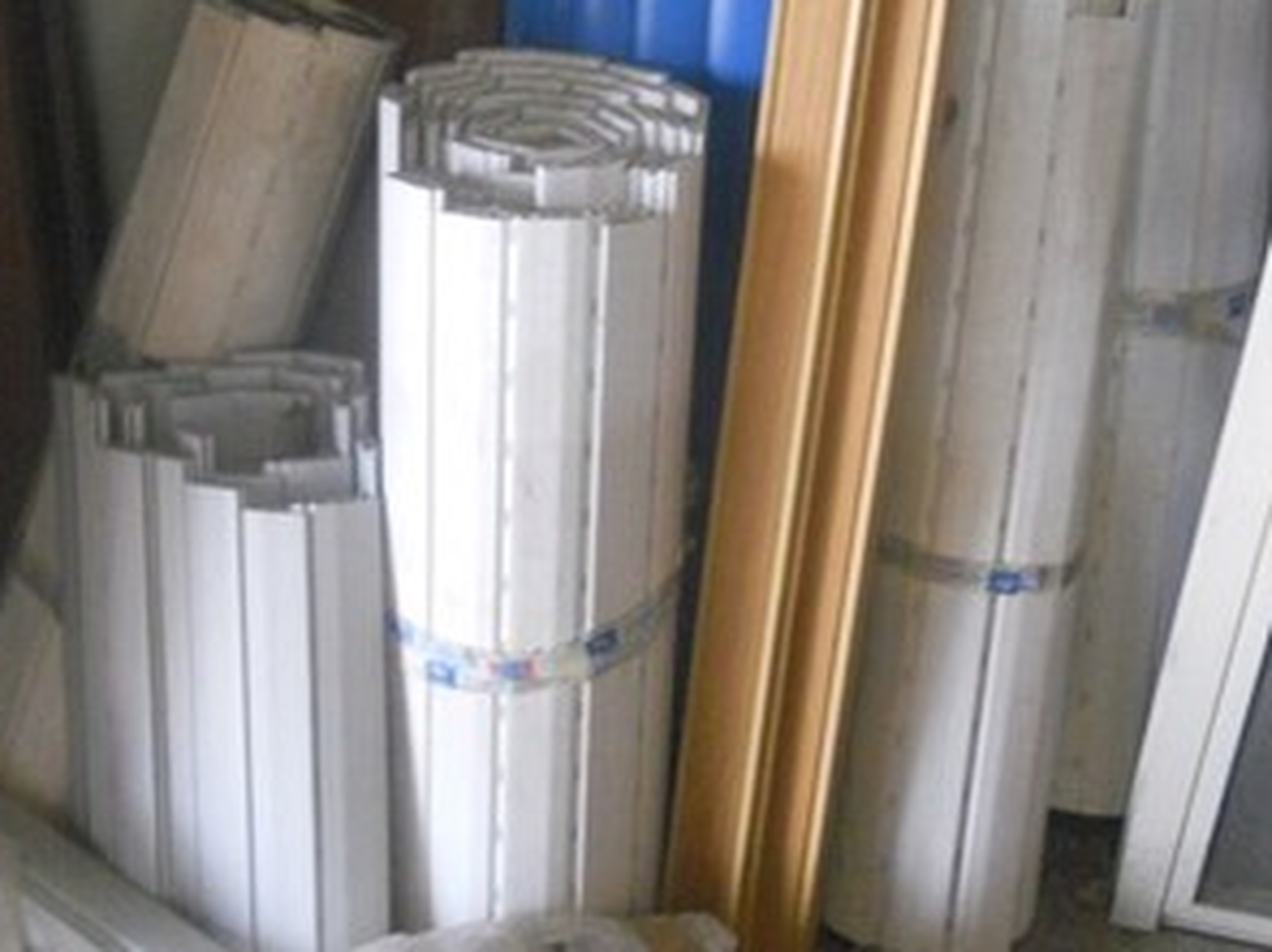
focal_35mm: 55
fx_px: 2020
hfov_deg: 34.9
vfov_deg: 26.1
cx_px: 608
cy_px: 198
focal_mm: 4.9
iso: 400
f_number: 3.2
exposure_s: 1/30
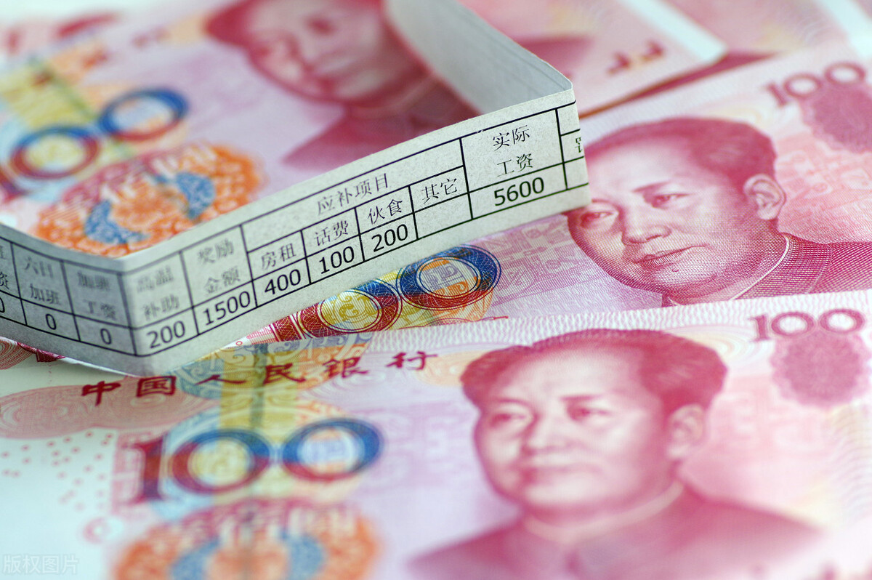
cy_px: 290
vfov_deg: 9.1
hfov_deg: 13.7
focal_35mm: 150
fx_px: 3630
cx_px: 436
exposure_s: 1/250
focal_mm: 100
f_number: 3.5
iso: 400
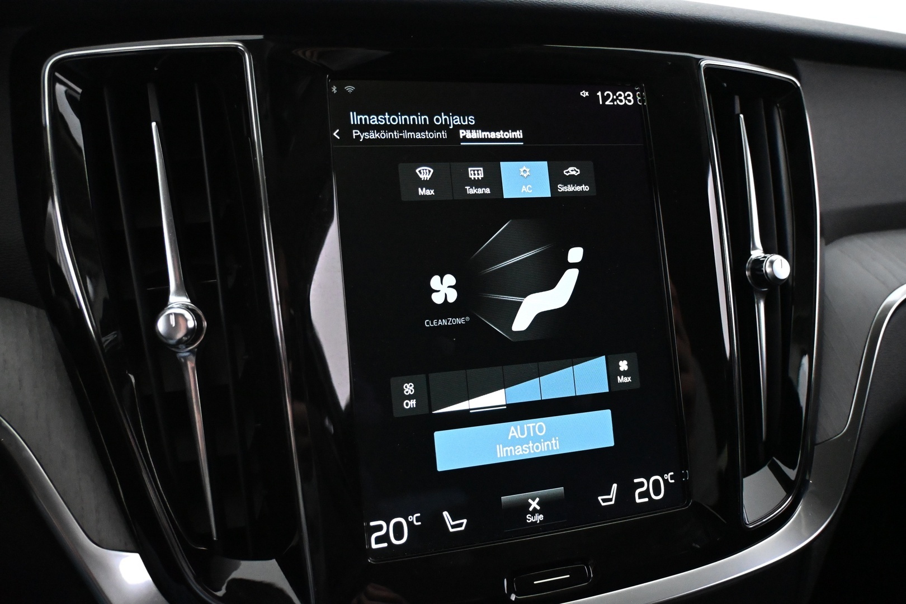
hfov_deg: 63.2
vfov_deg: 44.6
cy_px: 302
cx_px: 453
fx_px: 736
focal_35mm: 29
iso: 5600
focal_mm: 19.5
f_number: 3.8
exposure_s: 1/60
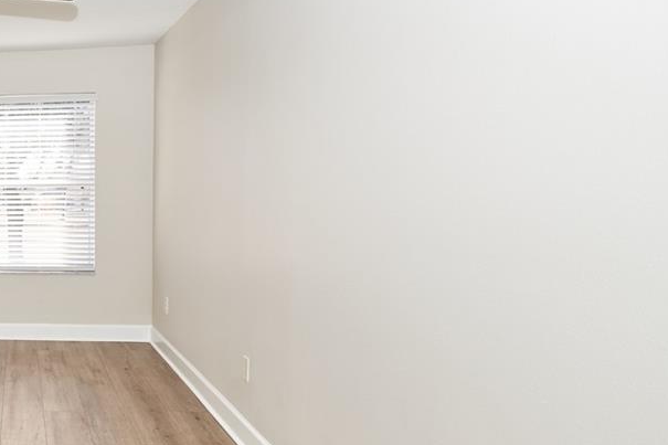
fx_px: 686
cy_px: 205
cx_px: -96
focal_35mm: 37
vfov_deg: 35.9
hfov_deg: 40.1
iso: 400
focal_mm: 14
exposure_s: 1/200
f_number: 5
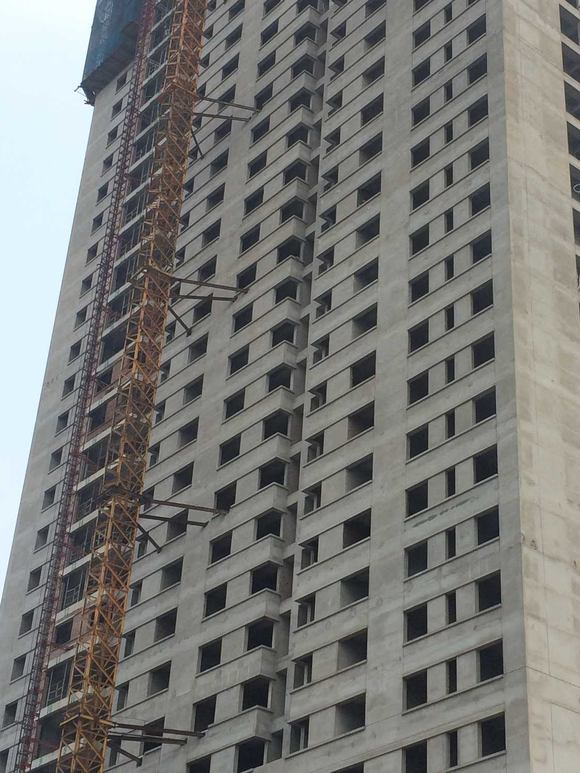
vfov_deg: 29.8
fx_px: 1452
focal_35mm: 65
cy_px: 348
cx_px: 383
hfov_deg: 22.5
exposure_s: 1/892
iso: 32
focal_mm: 4.12
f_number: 2.2
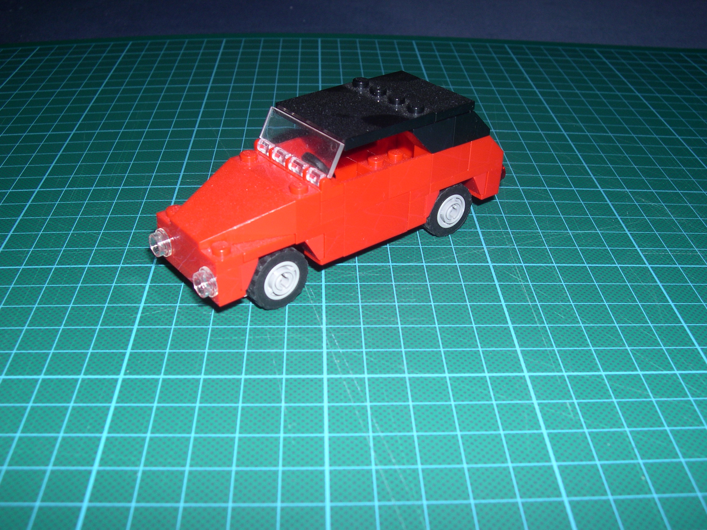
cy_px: 265
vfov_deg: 37.7
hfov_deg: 49.0
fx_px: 776
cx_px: 354
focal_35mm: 38
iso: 100
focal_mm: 8
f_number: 7.6
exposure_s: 1/60
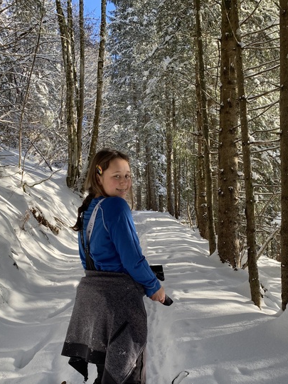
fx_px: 410
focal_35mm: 37
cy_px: 256
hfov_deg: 38.7
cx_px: 139
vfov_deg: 49.3
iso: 25
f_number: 1.8
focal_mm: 4.25
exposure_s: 1/365
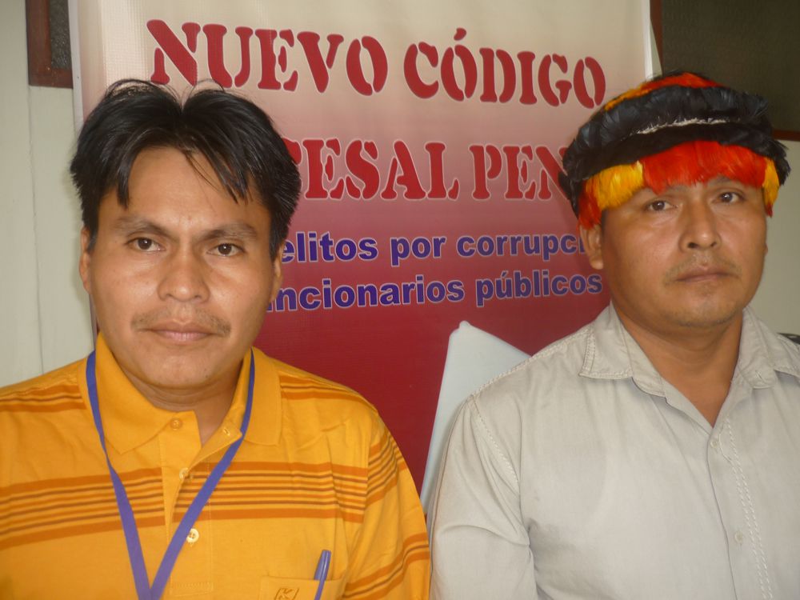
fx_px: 763
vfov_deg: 42.9
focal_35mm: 33
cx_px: 400
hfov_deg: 55.4
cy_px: 300
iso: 100
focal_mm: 5.5
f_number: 2.8
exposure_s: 1/30
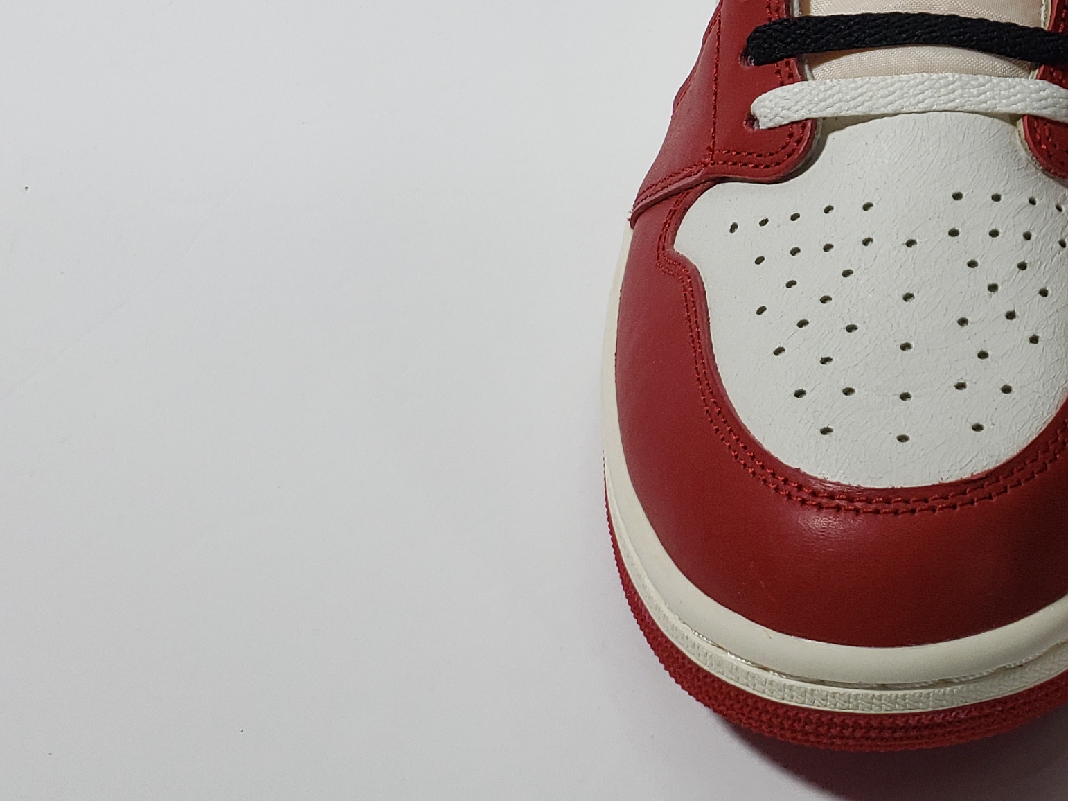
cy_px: -62
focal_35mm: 68
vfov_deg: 20.7
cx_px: 1104
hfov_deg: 26.8
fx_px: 2098
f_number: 1.5
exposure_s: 1/510
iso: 50
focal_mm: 4.3
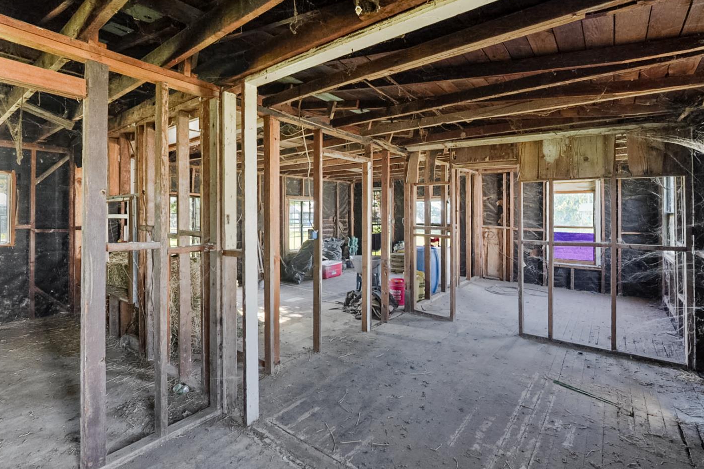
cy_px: 228
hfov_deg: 93.3
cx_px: 361
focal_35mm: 17
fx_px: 332
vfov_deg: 70.4
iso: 2500
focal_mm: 16
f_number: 8
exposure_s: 1/30
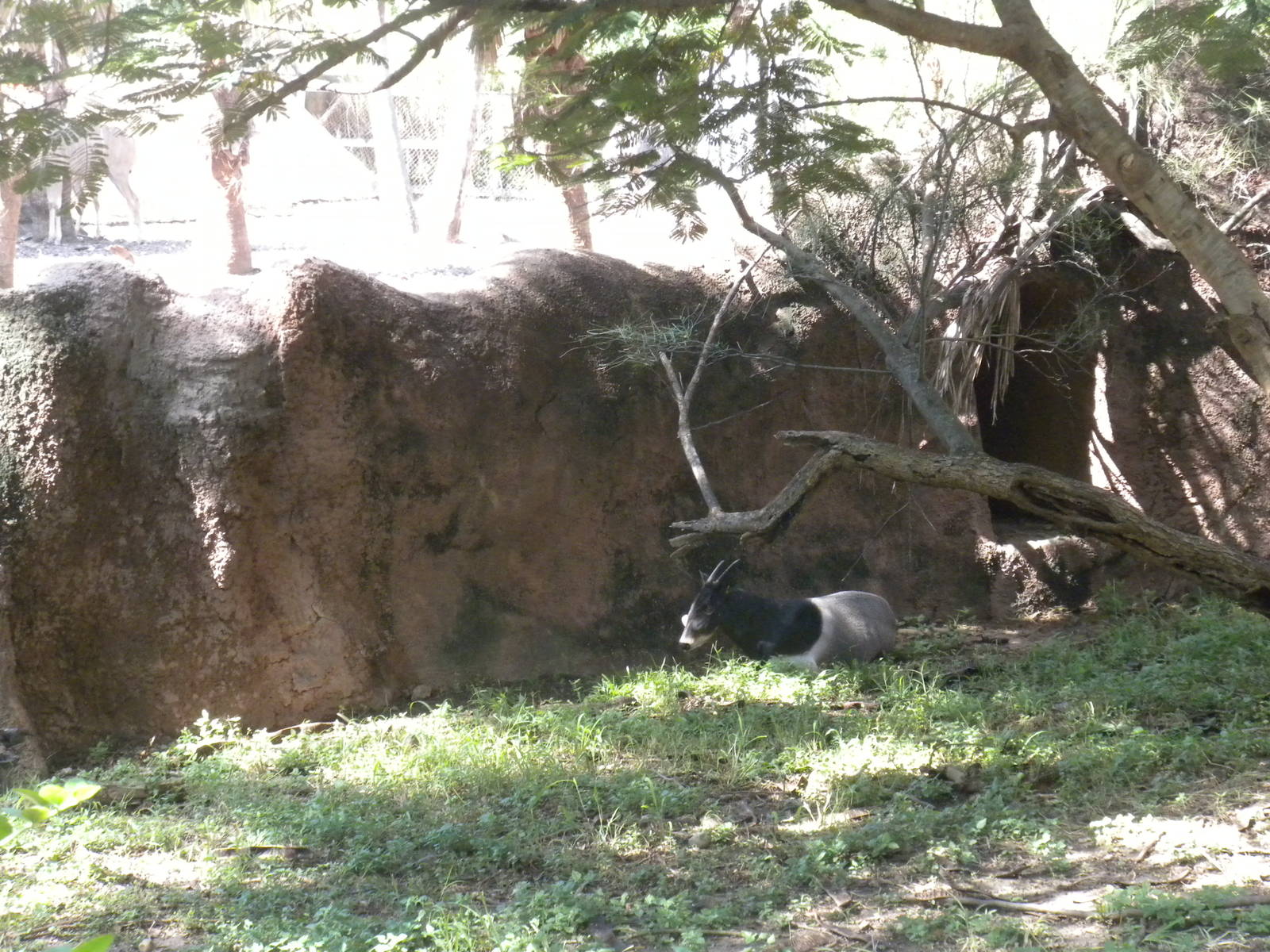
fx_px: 4366
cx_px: 635
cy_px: 476
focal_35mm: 119
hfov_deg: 16.6
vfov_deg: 12.5
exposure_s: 1/116
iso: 442
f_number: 5.1
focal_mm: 21
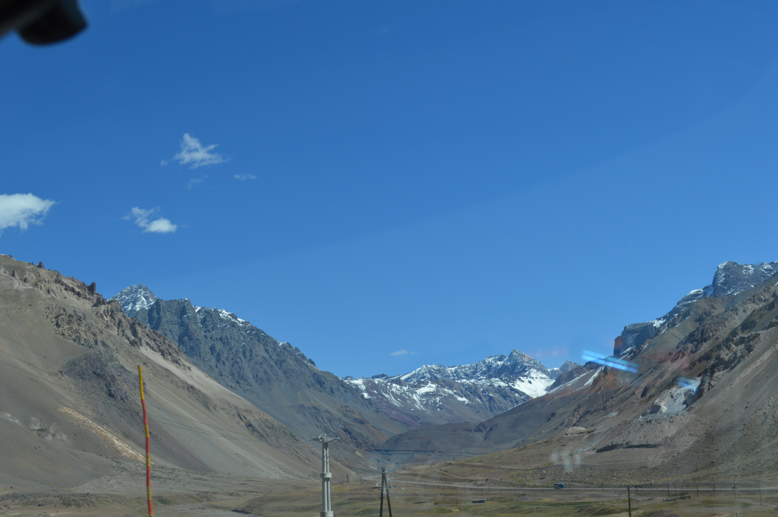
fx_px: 1134
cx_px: 389
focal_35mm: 52
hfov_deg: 37.9
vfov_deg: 25.7
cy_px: 258
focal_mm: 35
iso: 100
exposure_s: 1/250
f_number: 8
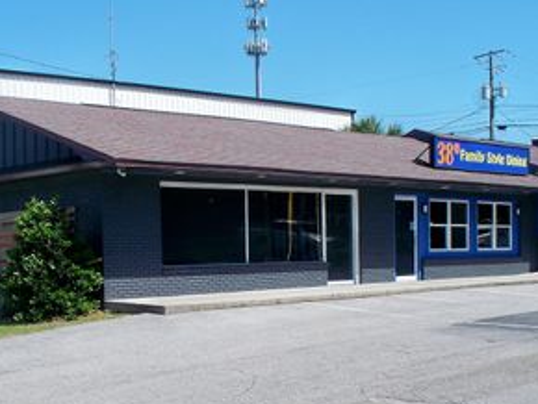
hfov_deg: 31.1
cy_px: 303
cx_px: 241
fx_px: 964
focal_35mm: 62
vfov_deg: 23.4
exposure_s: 1/400
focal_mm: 7.54
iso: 80
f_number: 5
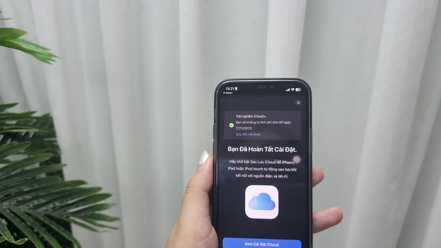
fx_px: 304
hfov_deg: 71.9
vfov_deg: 44.1
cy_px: 153
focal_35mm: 26
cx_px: 216
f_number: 1.7
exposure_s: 1/100
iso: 100
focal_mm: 6.3
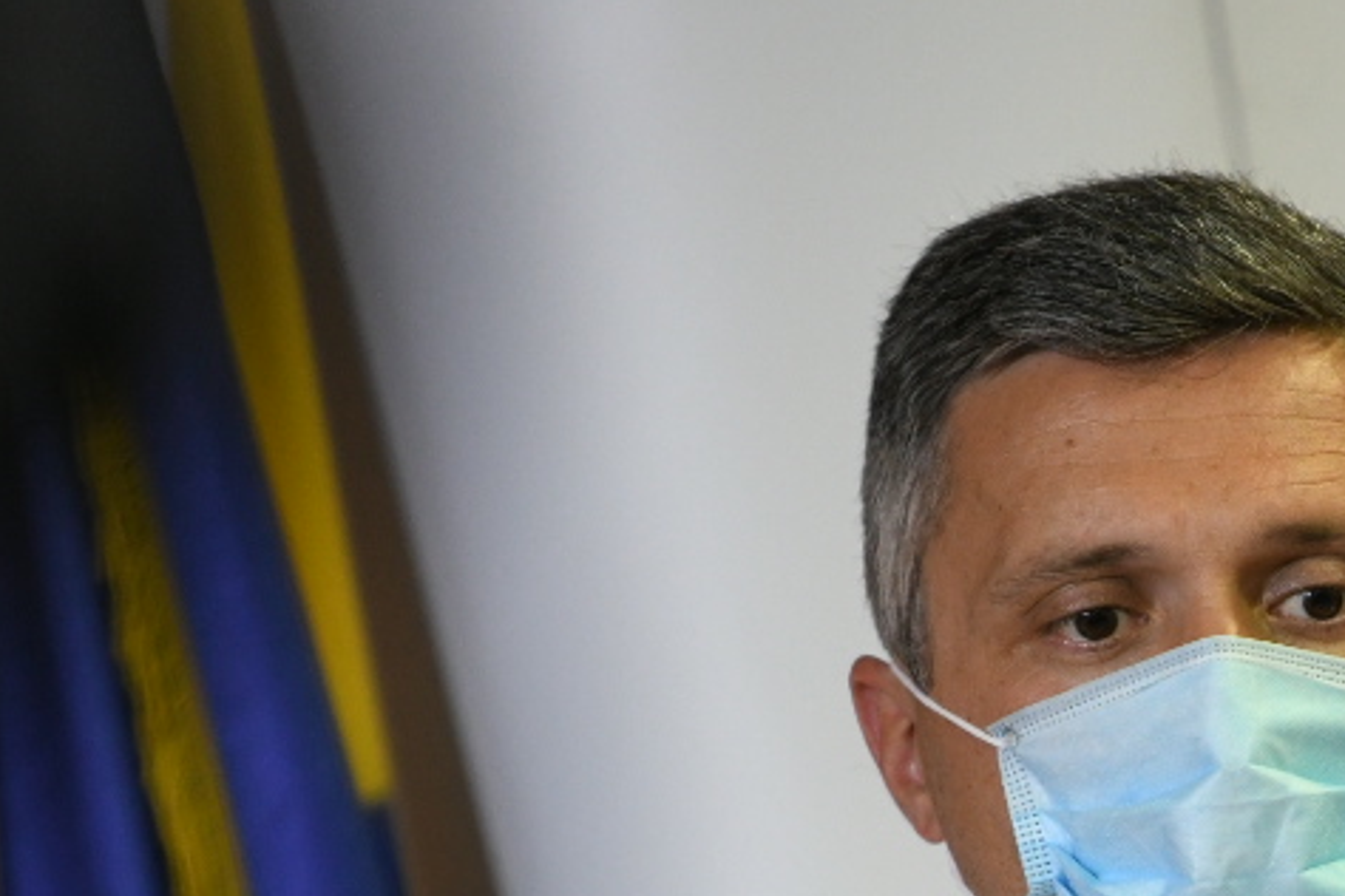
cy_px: 1225
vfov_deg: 2.0
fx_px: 25553
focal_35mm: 684
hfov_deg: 3.0
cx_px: 1314
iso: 1600
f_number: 2.8
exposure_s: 1/100
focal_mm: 200
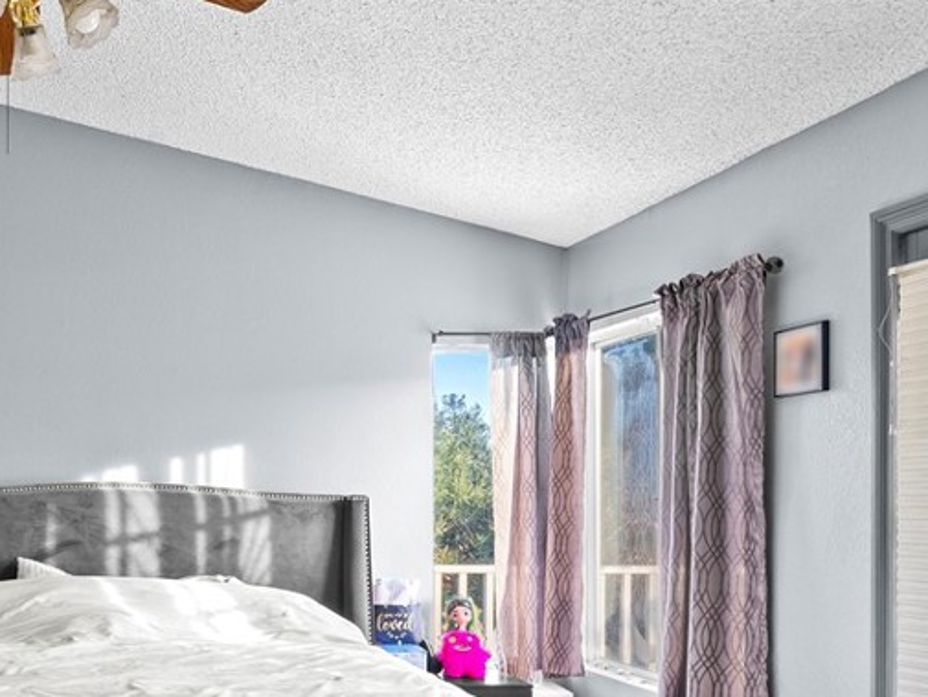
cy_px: 505
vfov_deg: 36.2
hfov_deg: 43.3
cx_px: 75
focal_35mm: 39
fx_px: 1046
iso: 320
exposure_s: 8
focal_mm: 20
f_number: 9.5
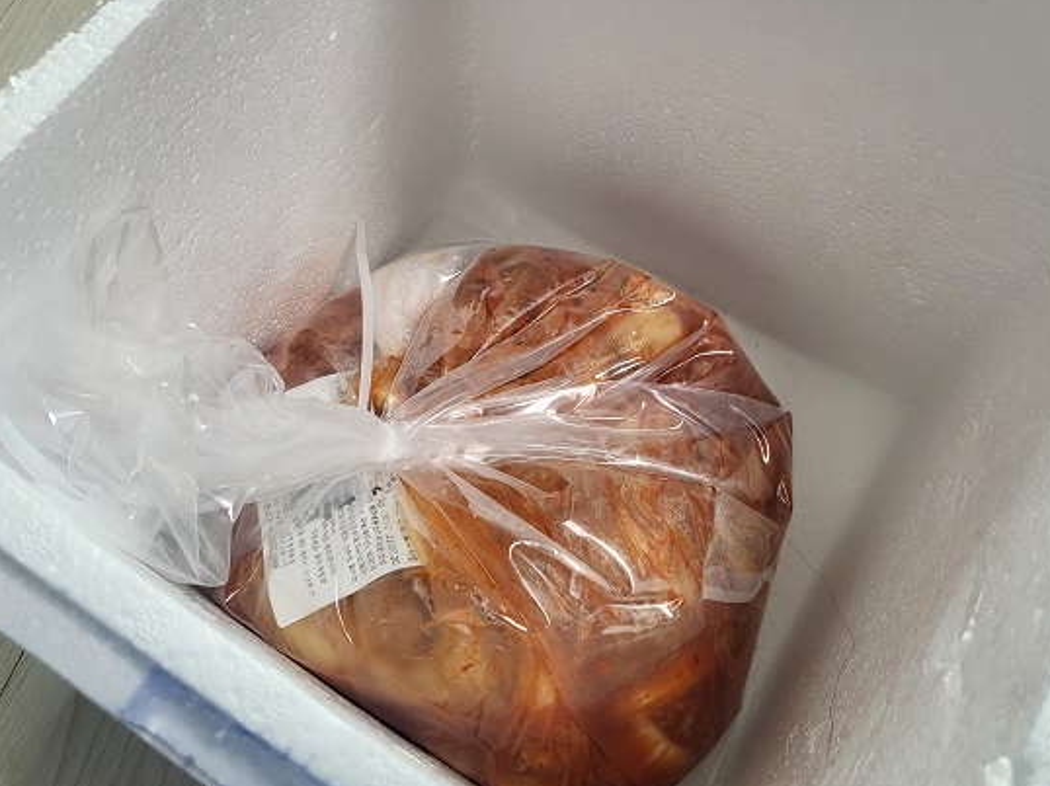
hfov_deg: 61.5
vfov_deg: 48.1
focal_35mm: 29
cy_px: 427
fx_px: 879
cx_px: 472
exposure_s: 1/120
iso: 125
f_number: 1.8
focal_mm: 4.25
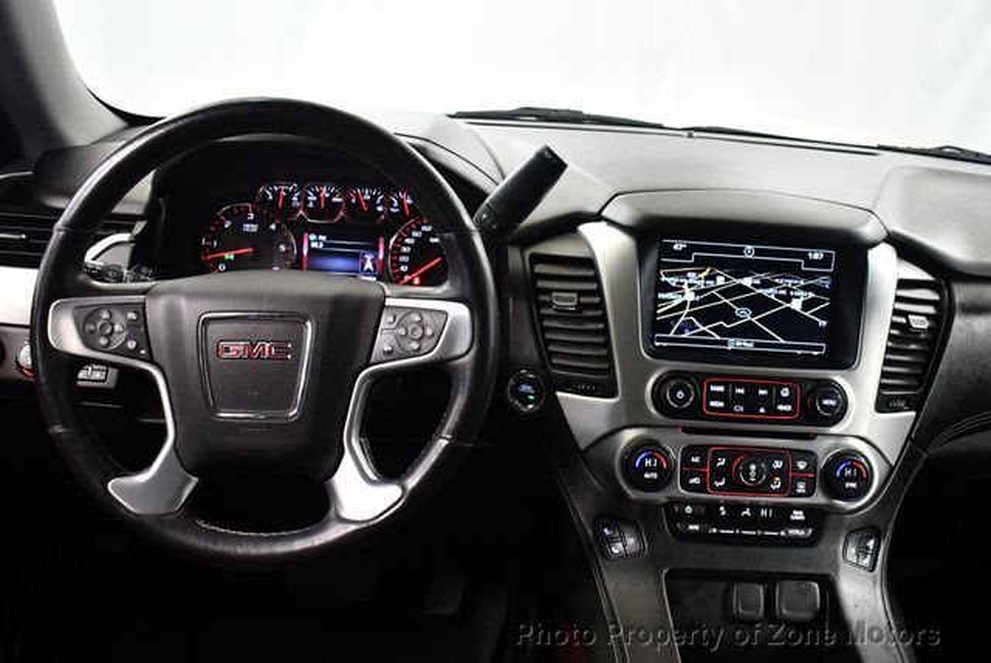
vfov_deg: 36.9
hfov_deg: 53.1
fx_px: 992
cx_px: 496
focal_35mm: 36
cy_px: 332
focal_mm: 18
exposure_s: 1/100
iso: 3200
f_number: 3.5
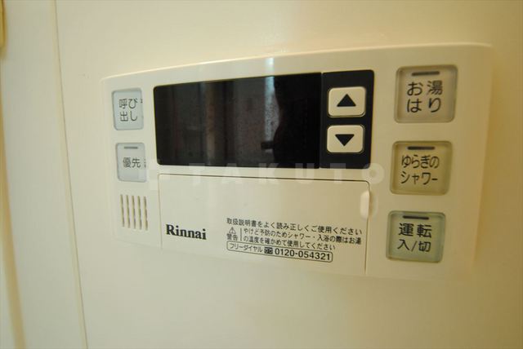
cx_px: 262
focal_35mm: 16
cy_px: 174
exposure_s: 1/13
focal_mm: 10.5
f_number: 4.8
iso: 800
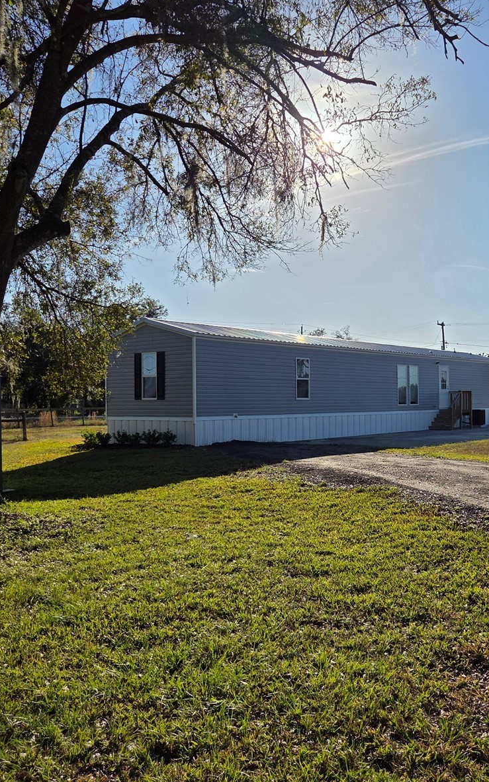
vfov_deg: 58.1
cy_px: 394
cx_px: 361
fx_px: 703
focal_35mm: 33
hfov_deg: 37.5
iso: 64
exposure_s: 1/7891
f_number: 1.8
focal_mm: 5.4
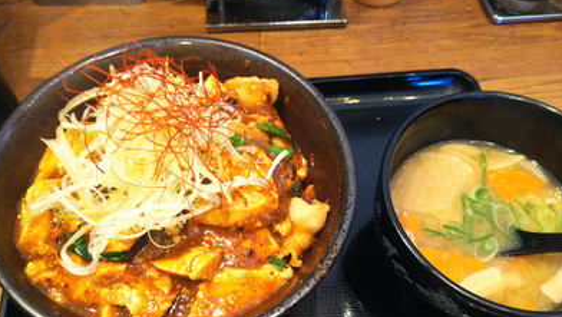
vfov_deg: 38.8
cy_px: 195
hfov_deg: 64.3
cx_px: 280
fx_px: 447
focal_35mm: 30
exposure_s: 1/30
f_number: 1.9
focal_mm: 4.2
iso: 100
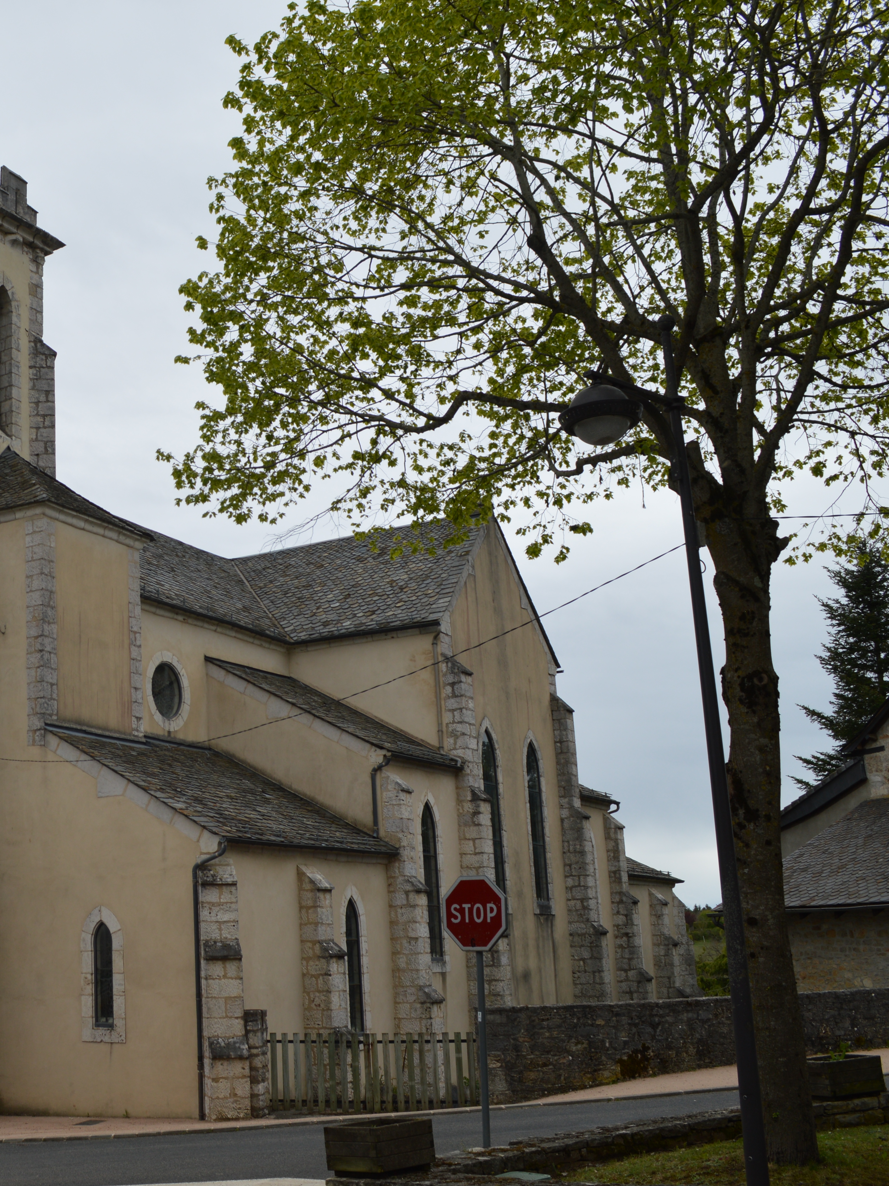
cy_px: 582
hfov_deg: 34.0
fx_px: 1370
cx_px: 84
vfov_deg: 46.8
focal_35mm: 40
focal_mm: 18
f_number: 8
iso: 100
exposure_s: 1/250
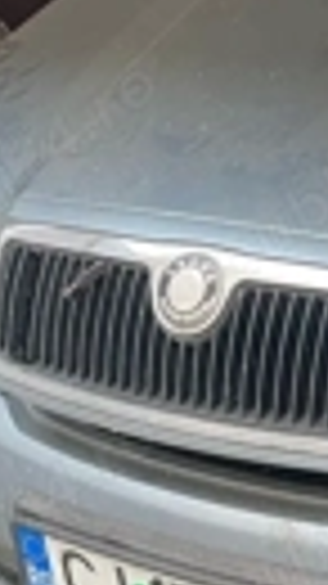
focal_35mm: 87
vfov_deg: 24.4
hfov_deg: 13.3
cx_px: 449
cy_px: 230
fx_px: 1347
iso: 125
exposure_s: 1/68
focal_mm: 4.2
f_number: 1.6
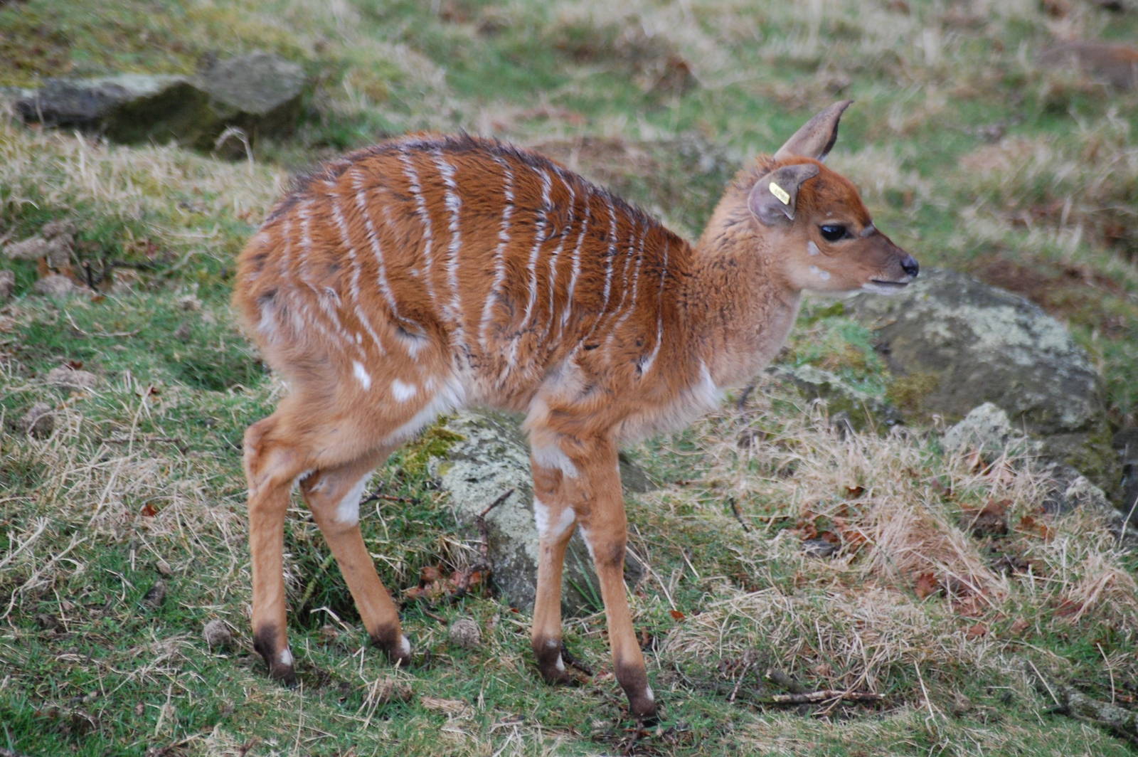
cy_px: 378
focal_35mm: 300
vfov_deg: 4.6
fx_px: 9475
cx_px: 569
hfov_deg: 6.9
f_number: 5.6
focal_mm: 200
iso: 800
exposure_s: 1/200
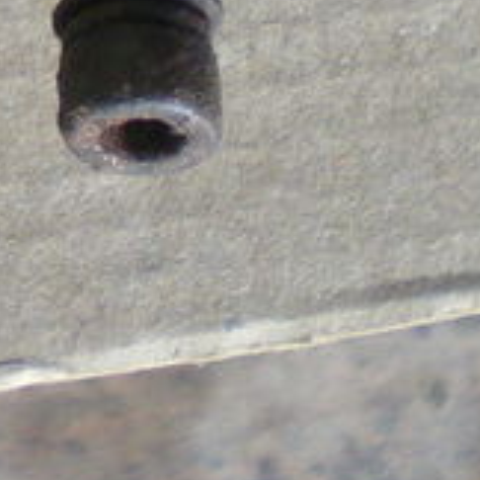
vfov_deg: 8.6
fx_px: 3075
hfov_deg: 8.7
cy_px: -406
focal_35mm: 196
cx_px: -240
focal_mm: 6.3
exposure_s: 1/50
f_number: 3.1
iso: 320
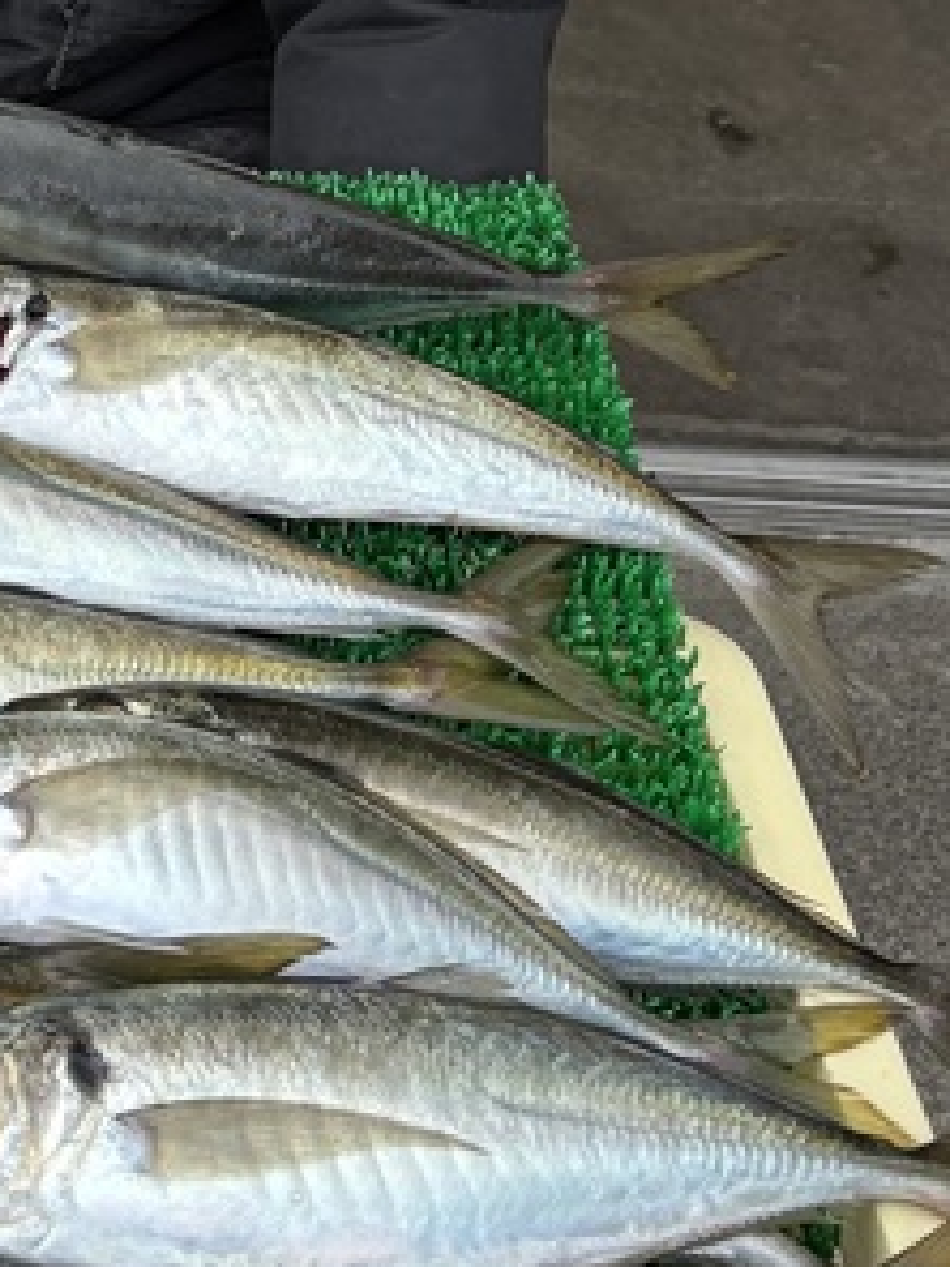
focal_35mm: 75
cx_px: -158
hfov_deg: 18.7
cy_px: 9
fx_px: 2744
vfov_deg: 24.8
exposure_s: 1/831
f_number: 1.6
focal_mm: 5.96
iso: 50
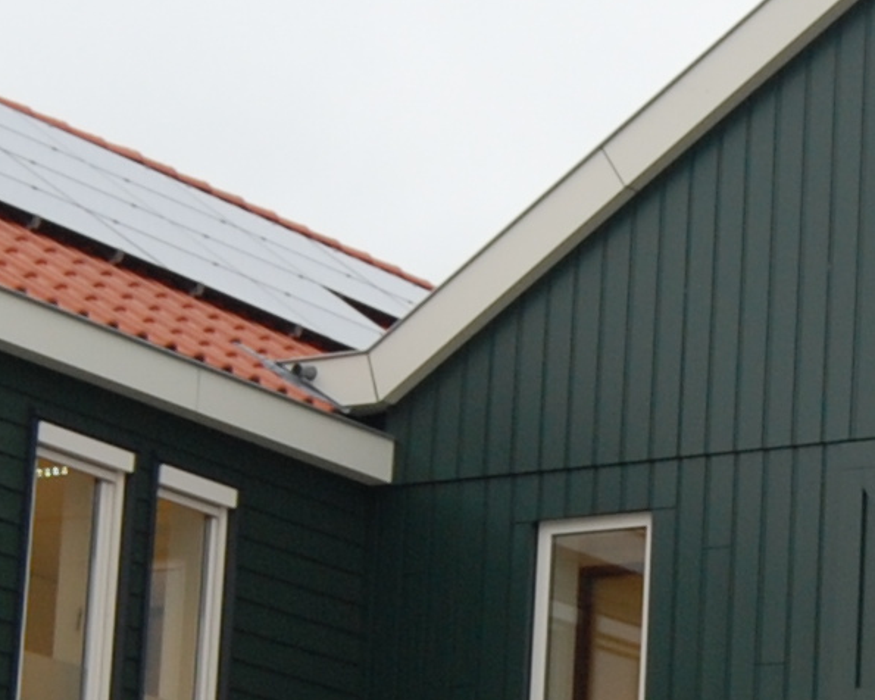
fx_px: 4273
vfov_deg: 9.3
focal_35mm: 165
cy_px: 591
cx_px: 722
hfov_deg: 11.6
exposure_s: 1/80
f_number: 3.5
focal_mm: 18
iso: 200
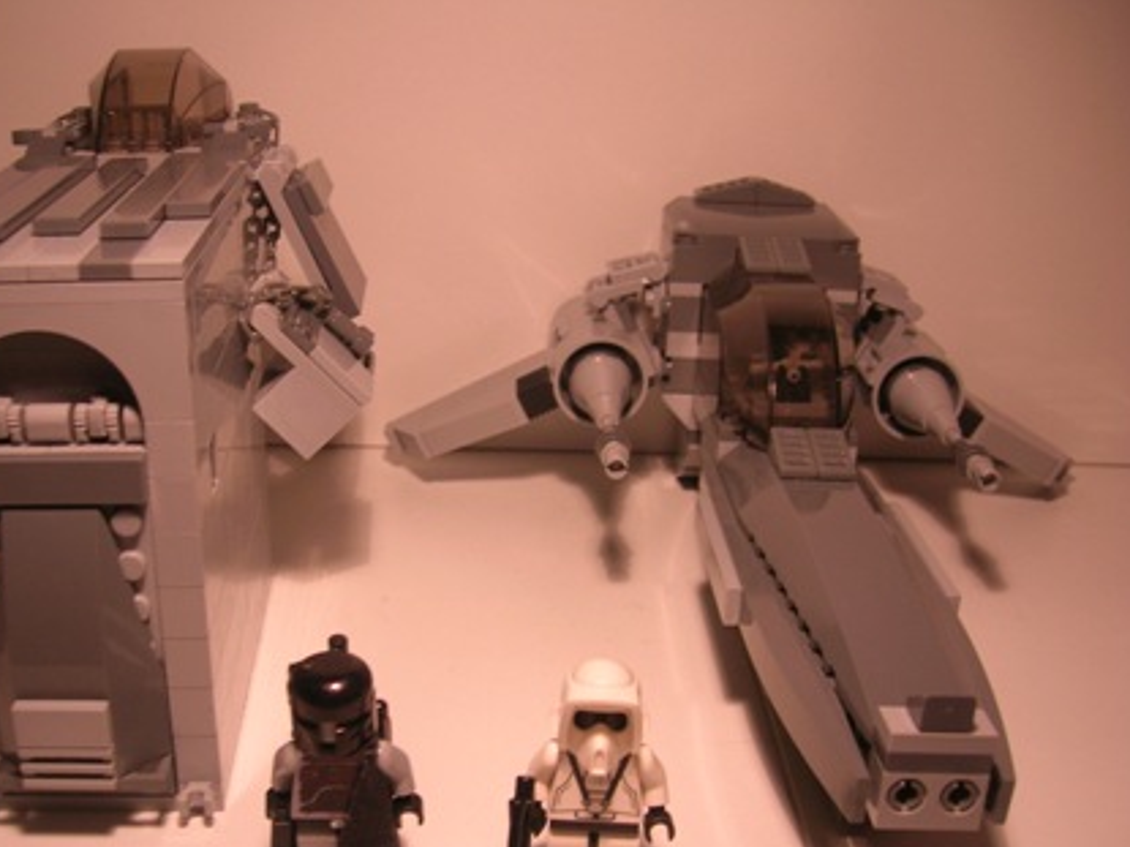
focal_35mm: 41
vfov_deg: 35.0
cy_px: 508
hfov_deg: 45.6
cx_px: 471
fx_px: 1338
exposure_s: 1/40.2
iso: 50
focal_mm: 5.7
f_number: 2.9
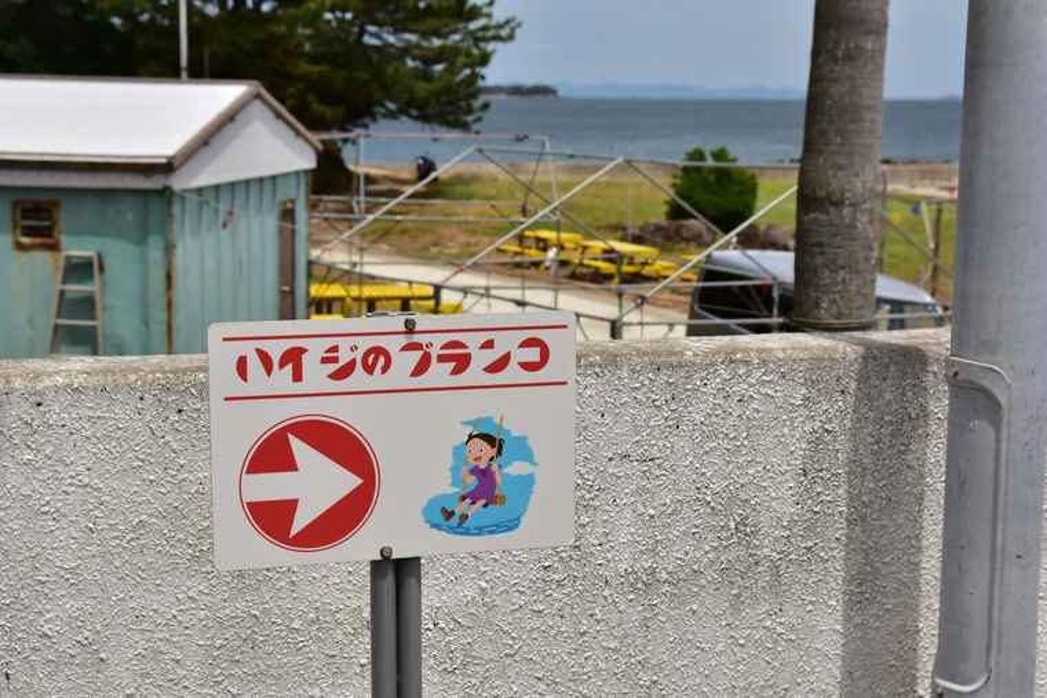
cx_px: 524
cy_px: 349
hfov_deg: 33.4
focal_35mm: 60
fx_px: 1745
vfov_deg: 22.6
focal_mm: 40
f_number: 5.6
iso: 500
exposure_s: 1/8000
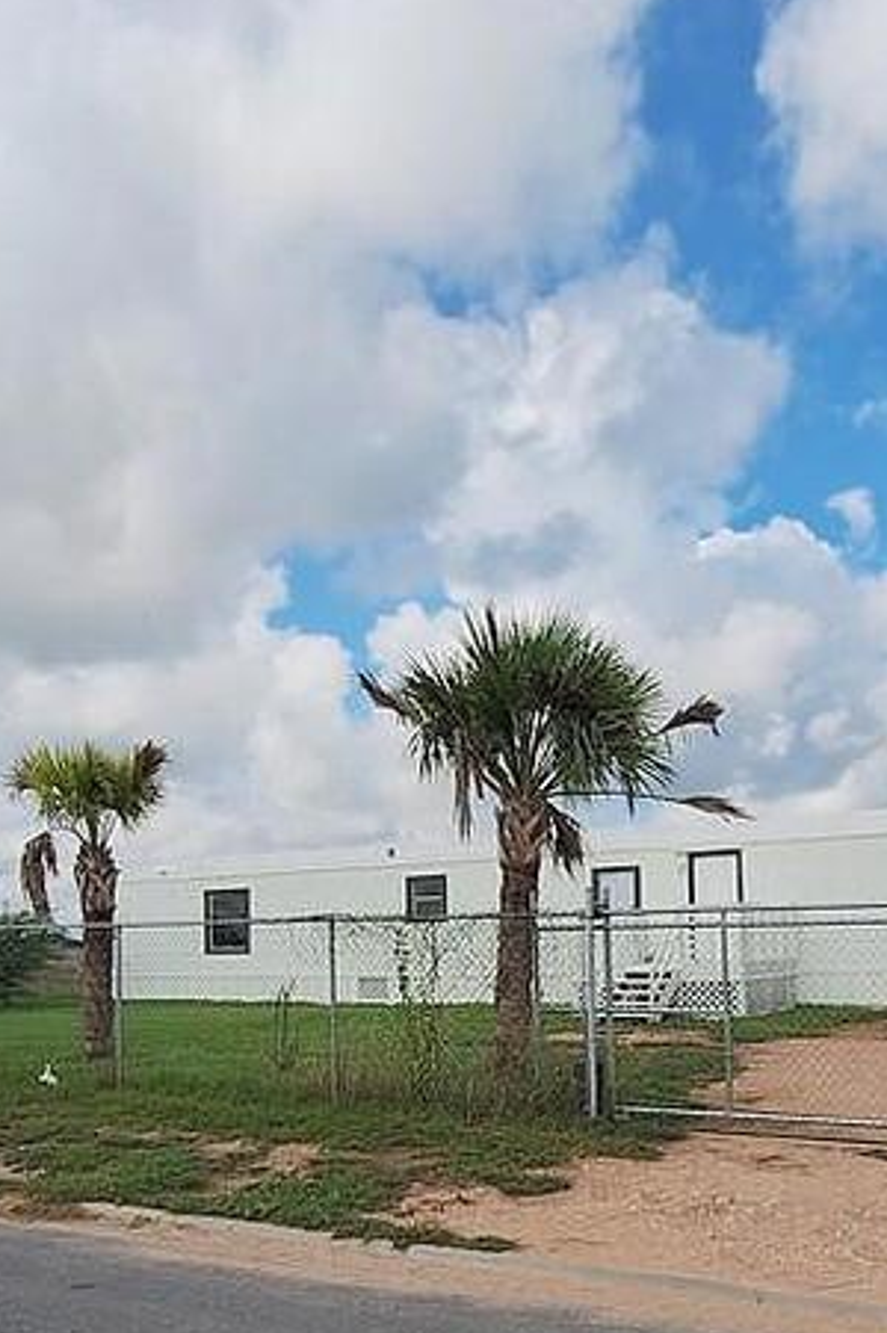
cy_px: 899
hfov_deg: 43.2
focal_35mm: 30
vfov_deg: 60.4
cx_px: 556
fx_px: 1110
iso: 40
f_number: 2.2
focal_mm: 1.74
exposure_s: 1/2020
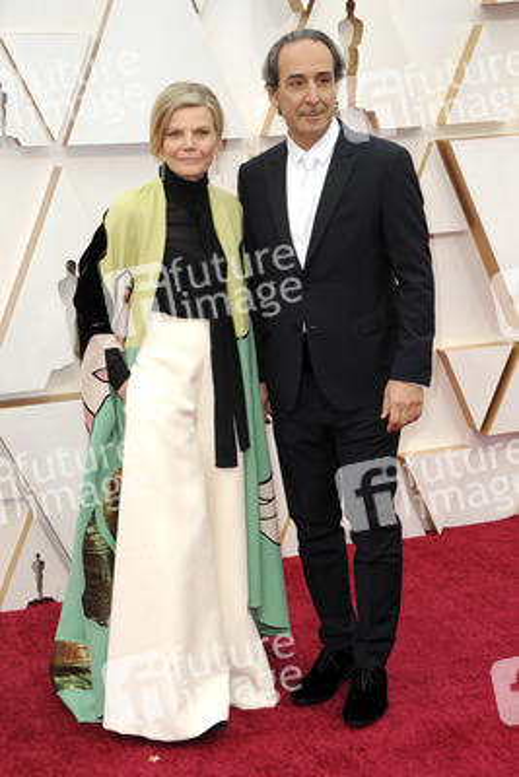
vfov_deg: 32.4
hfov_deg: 21.9
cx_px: 260
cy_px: 388
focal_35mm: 62
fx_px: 1339
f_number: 7.1
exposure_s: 1/200
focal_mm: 62
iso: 800
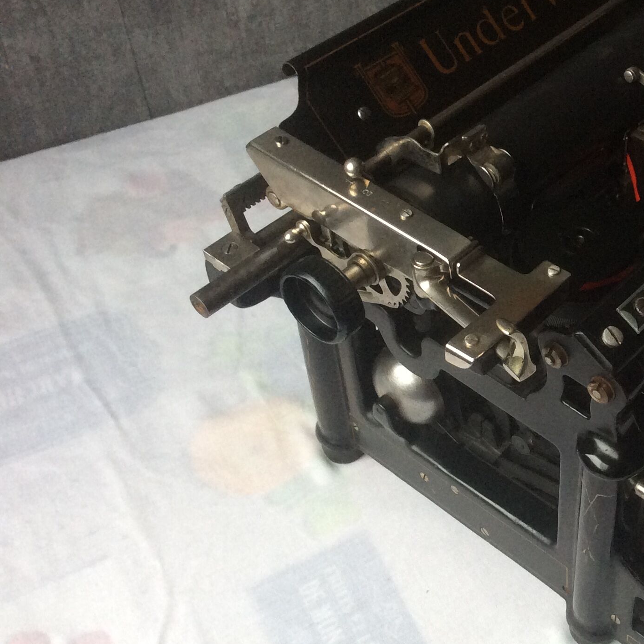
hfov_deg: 30.5
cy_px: 295
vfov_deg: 32.2
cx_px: 603
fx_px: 1116
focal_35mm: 53
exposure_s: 1/25
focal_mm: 3.3
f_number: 2.4
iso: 80
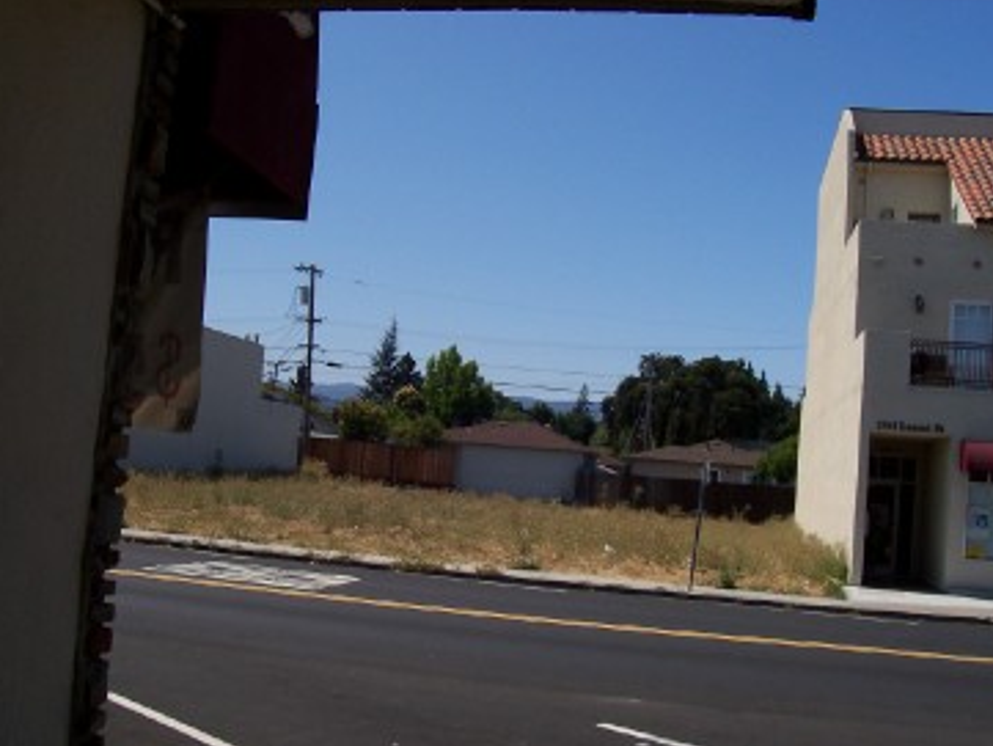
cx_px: 487
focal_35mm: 41
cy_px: 366
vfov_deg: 35.2
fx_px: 1177
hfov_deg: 45.8
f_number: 5.6
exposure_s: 1/1000
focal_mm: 5.6
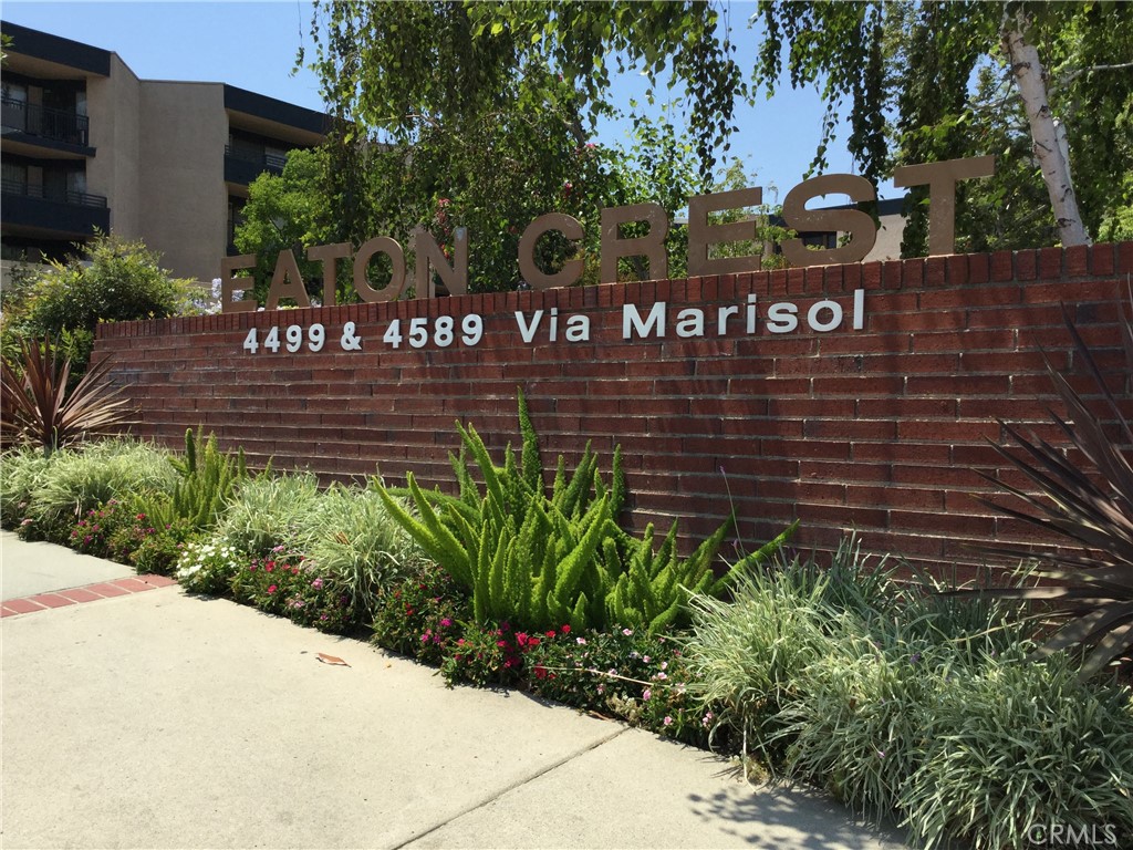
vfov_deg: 45.4
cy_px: 425
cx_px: 566
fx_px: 1015
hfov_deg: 58.4
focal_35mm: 31
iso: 25
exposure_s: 1/1235
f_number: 2.4
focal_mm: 3.3
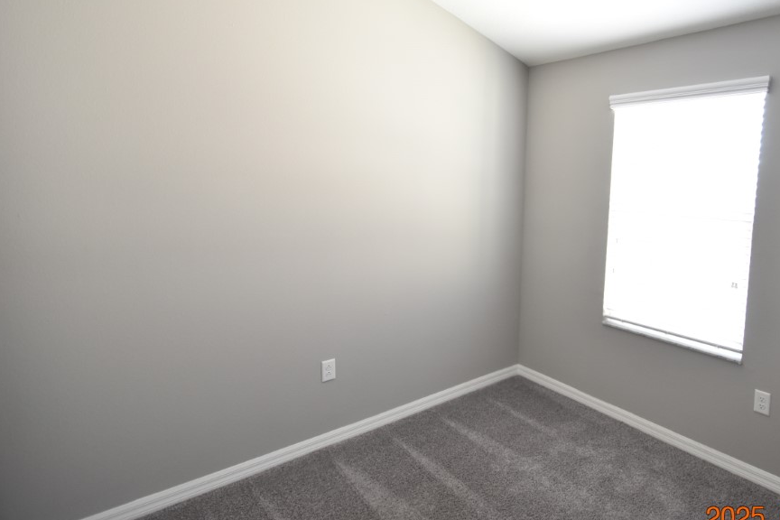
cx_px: 515
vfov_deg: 61.7
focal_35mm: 20
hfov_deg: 81.4
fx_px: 433
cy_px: 223
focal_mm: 10
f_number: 3.5
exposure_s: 1/30
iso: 800
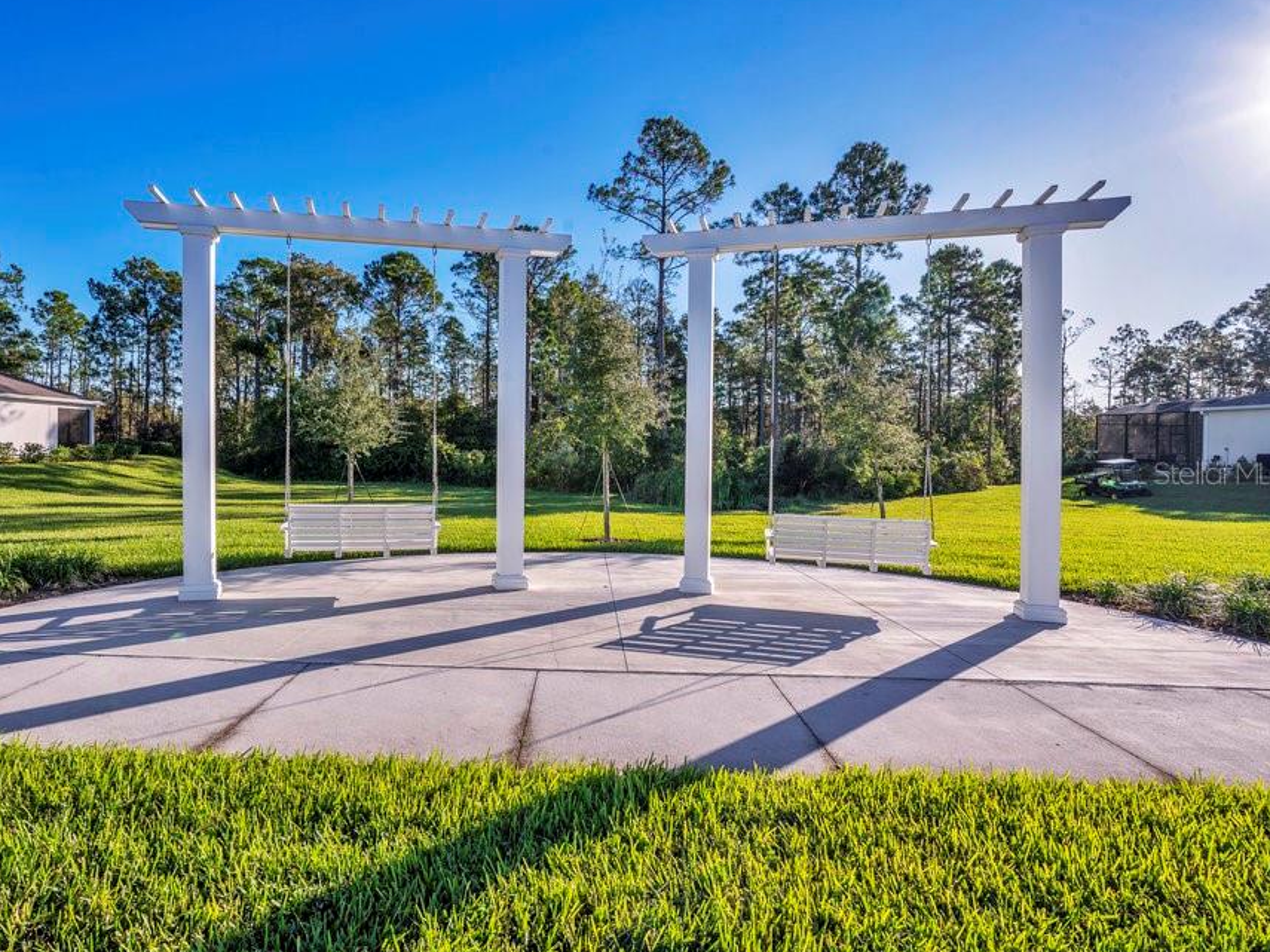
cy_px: 473
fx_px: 660
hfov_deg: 87.3
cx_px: 551
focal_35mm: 18
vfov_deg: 71.6
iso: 100
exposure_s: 1/160
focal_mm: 16
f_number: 10
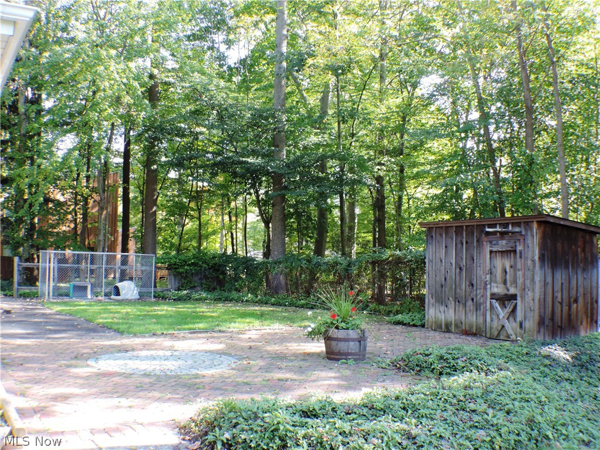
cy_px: 225
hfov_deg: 43.9
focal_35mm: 43
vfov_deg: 33.6
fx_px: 745
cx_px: 300
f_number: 3.4
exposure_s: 1/50
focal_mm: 7.6
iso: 110
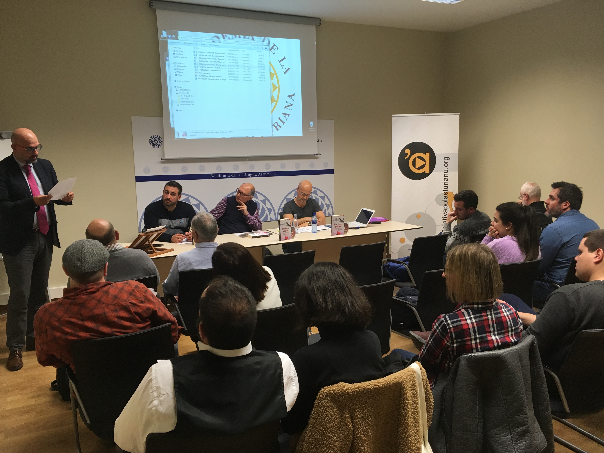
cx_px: 302
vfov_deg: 48.2
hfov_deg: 61.7
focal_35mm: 29
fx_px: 506
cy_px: 226
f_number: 2.2
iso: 40
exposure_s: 1/33
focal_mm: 4.15
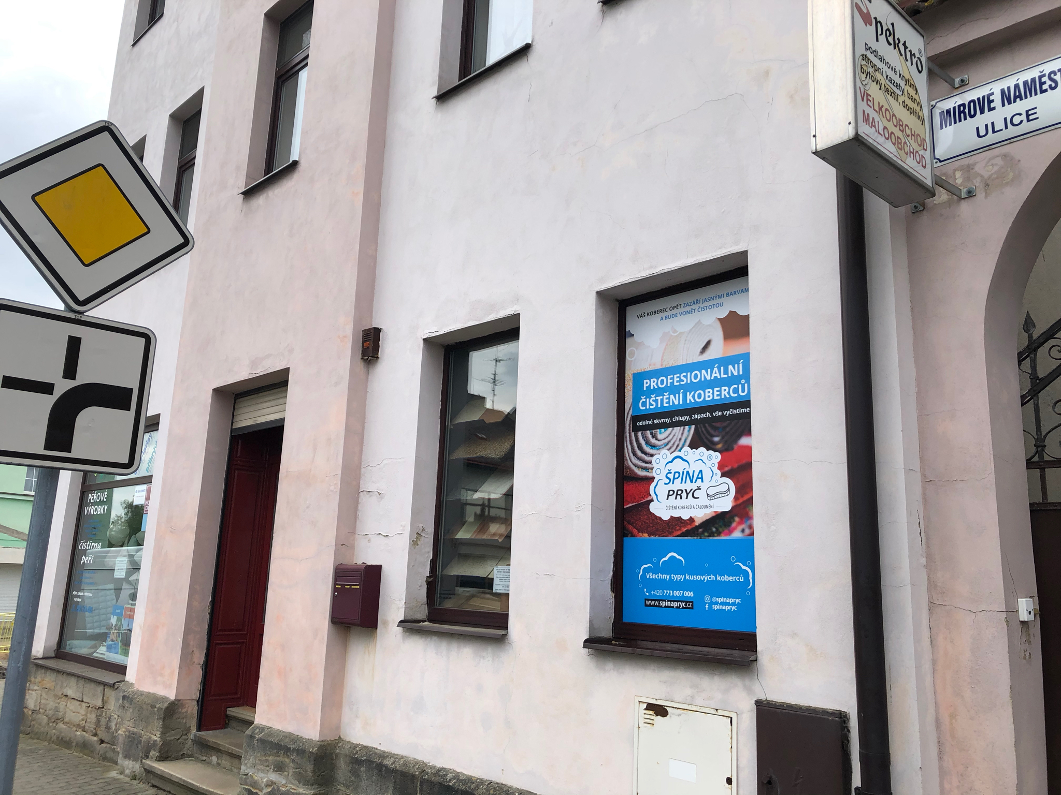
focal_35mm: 28
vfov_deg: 49.7
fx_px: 858
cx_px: 530
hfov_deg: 63.4
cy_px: 398
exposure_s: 1/500
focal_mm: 3.99
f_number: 1.8
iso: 20
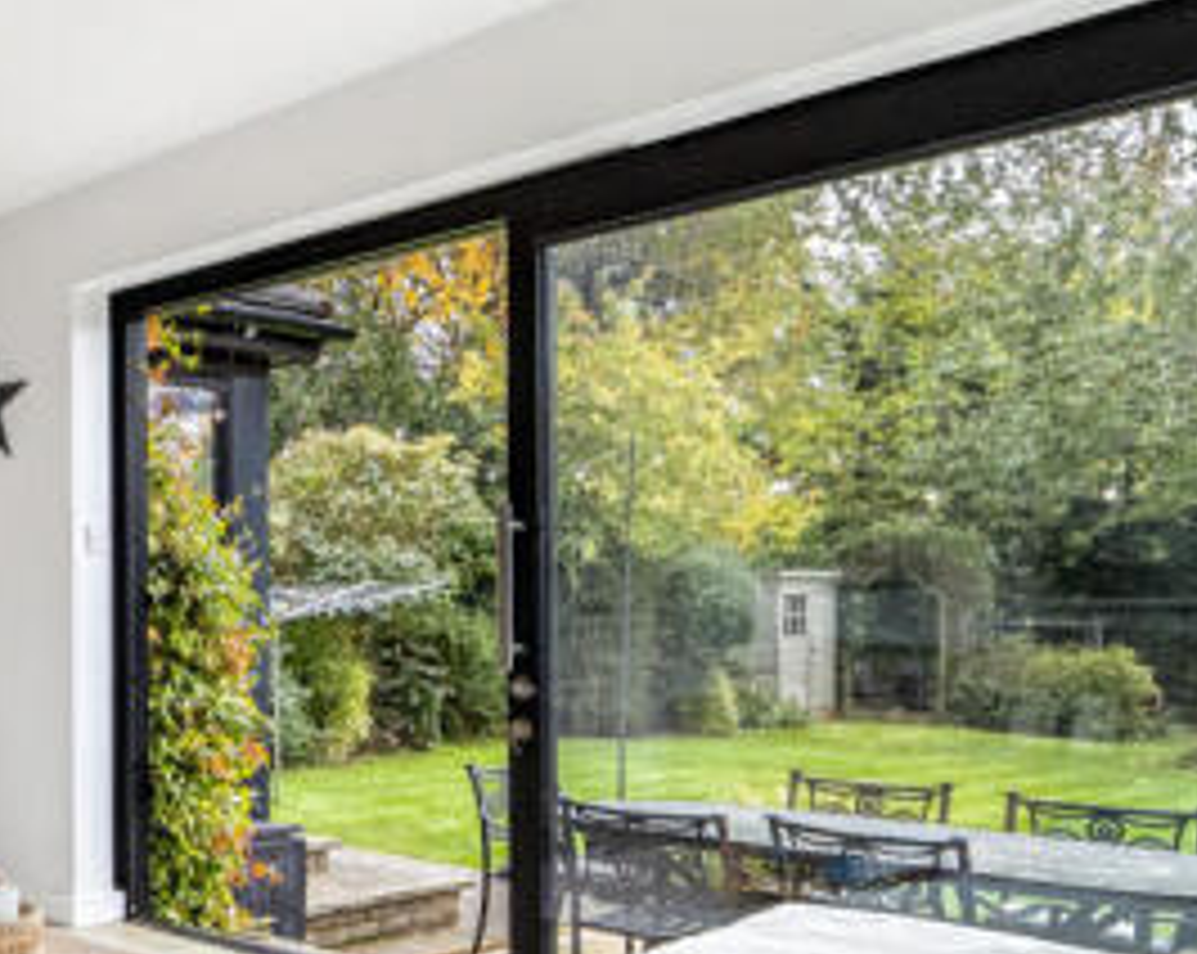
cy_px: 614
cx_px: -202
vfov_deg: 39.7
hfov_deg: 38.1
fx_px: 1309
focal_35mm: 37
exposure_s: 1/80
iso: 800
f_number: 7.1
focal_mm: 16
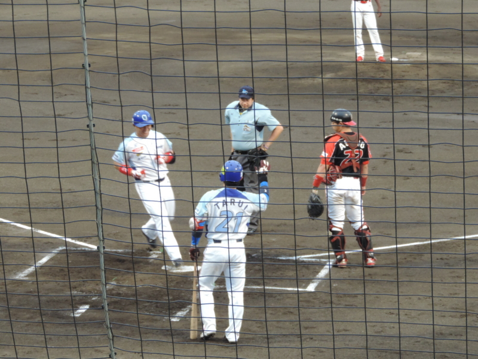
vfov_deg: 8.0
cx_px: 239
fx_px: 2555
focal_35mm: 185
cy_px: 180
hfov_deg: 10.7
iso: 400
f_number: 4.6
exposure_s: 1/80
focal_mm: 33
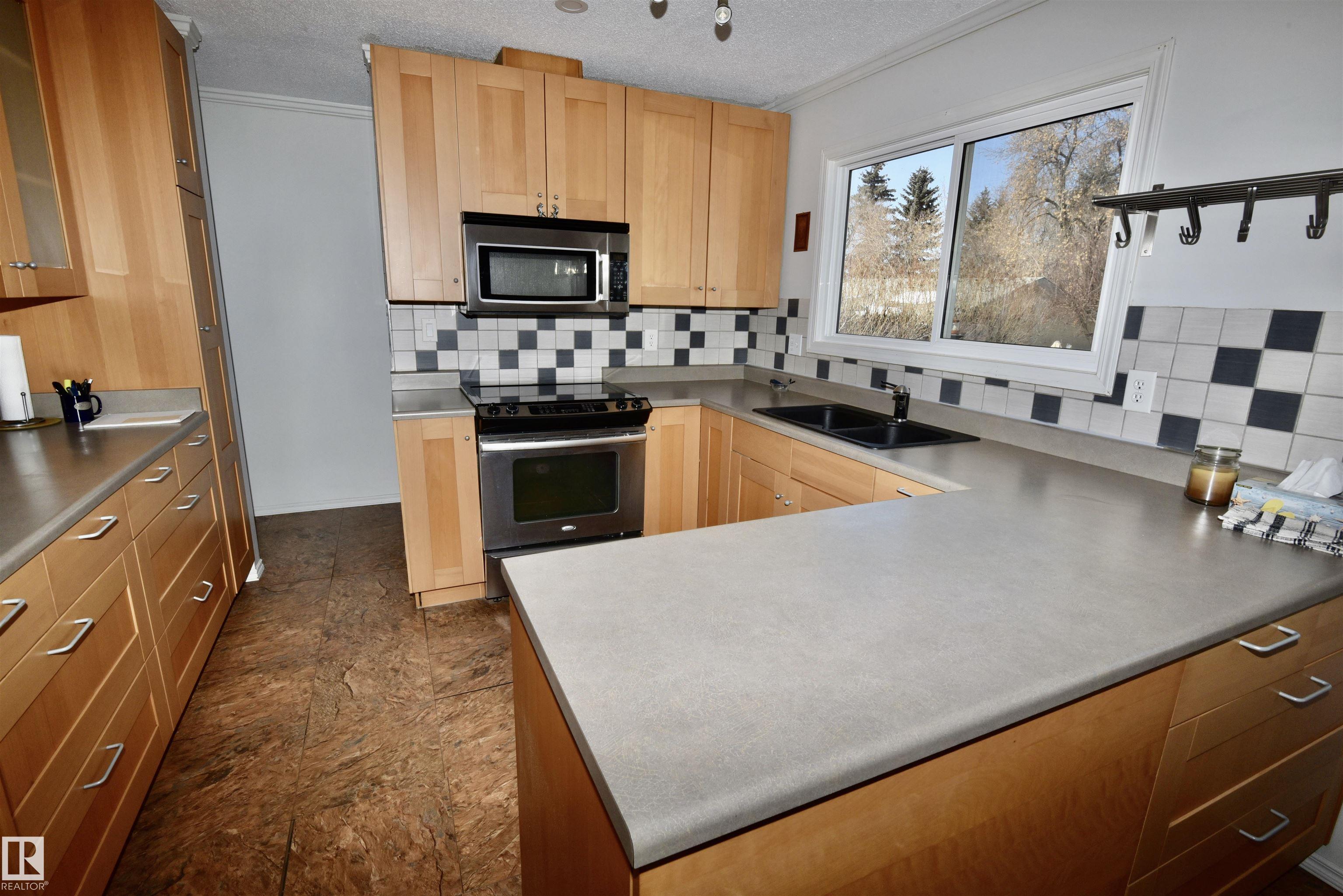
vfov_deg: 73.8
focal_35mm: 16
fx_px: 597
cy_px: 448
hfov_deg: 96.7
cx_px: 672
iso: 400
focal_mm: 16
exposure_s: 1/200
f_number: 16
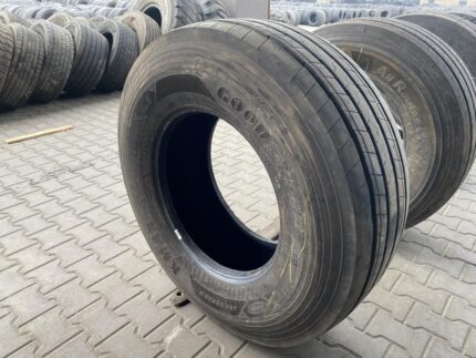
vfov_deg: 53.1
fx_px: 358
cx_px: 238
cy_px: 179
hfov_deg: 67.3
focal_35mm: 26
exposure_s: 1/121
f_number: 1.8
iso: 32
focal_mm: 4.25
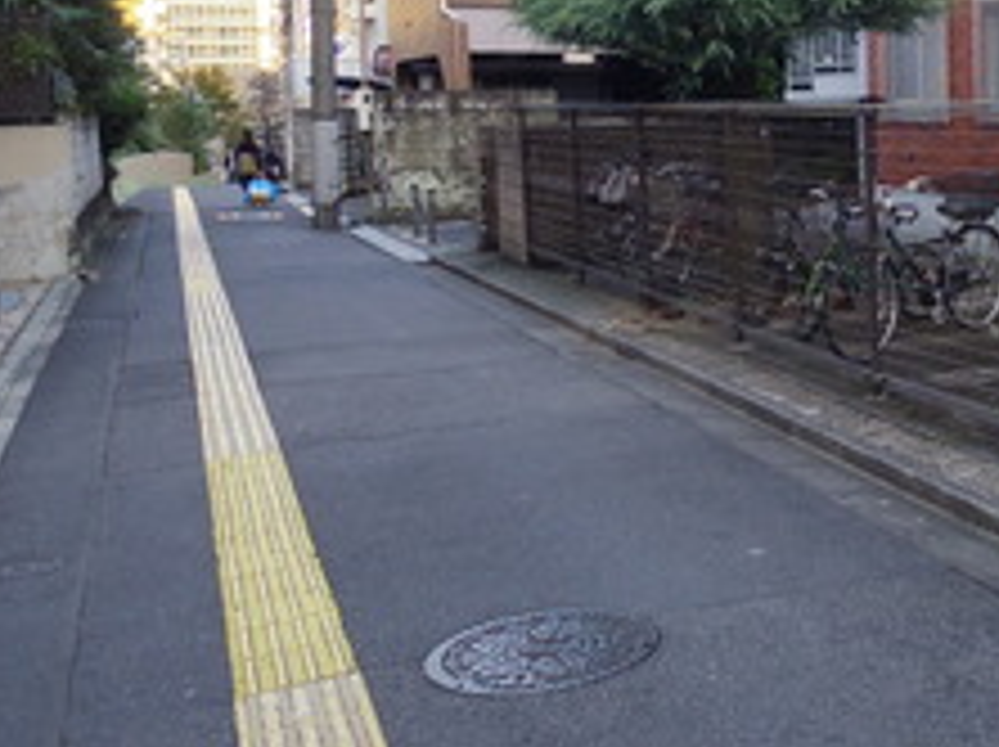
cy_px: 144
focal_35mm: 46
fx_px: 1326
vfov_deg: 30.6
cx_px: 1044
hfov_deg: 36.3
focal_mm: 3.8
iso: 400
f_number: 3.7
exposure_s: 1/30
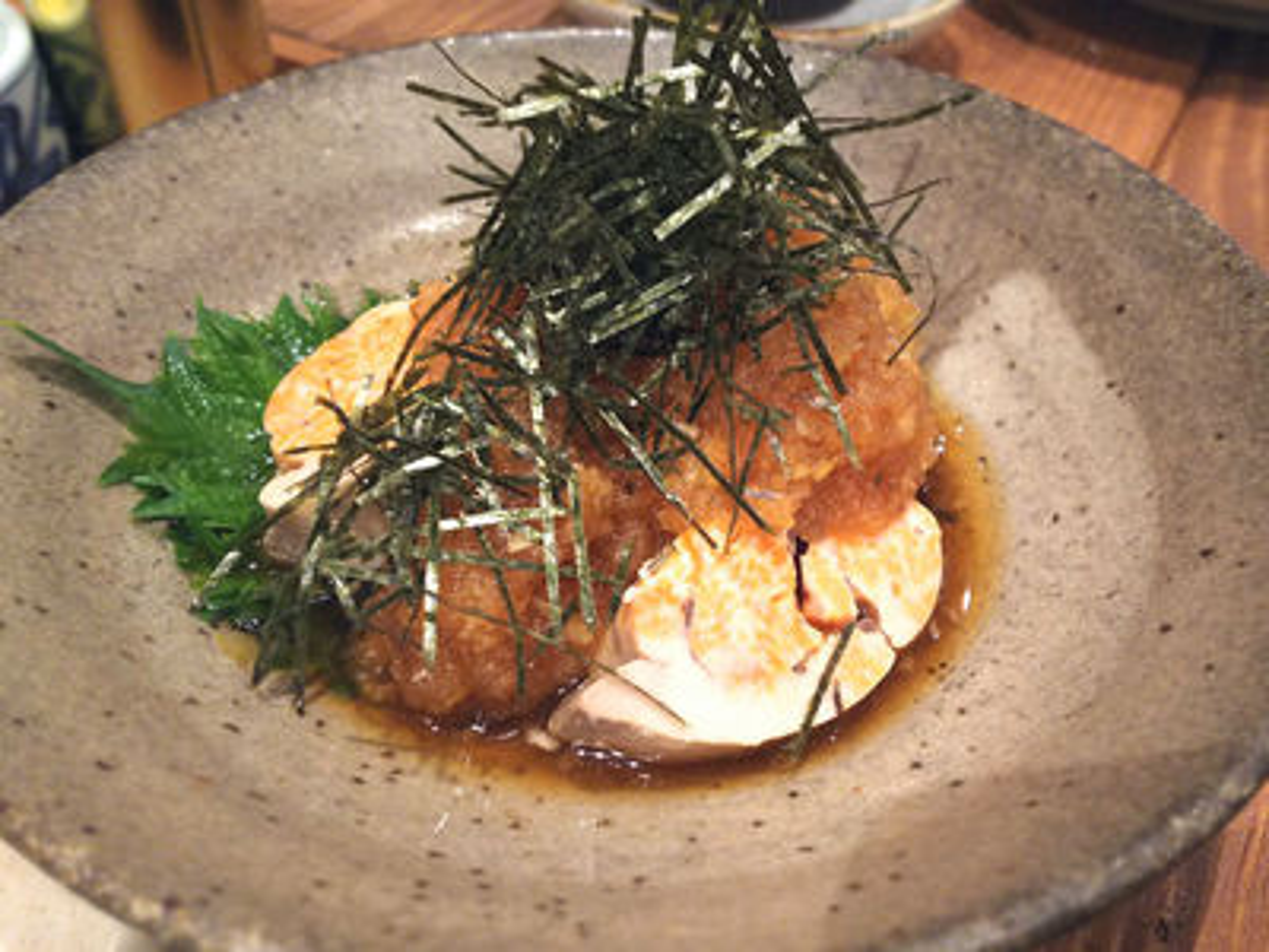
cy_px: 476
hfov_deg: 65.3
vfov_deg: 51.4
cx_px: 634
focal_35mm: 27
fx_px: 990
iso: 320
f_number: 1.9
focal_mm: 4.2
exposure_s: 1/25
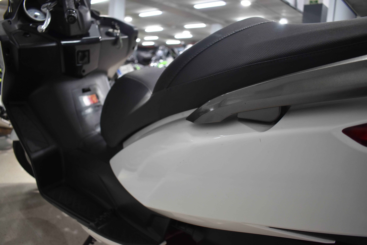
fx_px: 275
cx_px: 184
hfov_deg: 67.4
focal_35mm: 27
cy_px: 122
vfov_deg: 47.9
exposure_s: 1/50
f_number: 3.5
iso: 800
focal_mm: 18
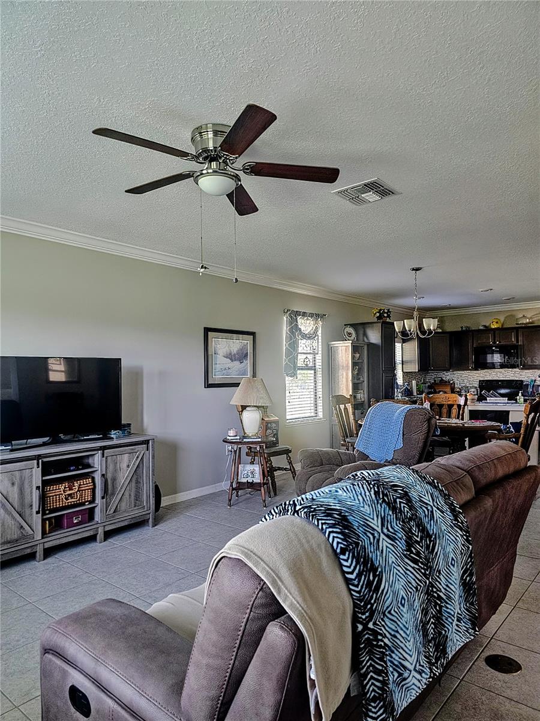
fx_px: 478
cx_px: 270
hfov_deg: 58.9
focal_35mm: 23
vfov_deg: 73.9
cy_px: 360
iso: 640
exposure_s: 1/120
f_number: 1.7
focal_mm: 6.3
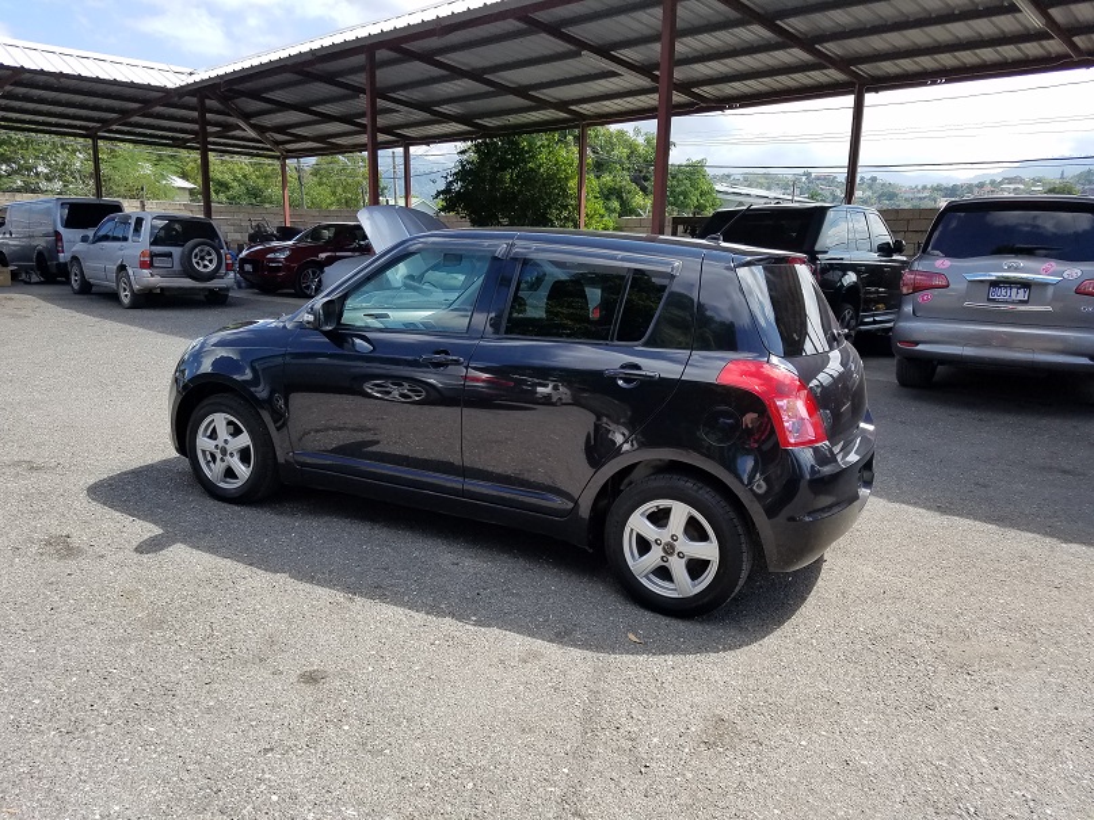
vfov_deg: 53.1
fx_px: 822
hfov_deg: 67.3
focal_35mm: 26
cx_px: 547
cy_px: 410
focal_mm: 4.2
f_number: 1.7
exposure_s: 1/1656
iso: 50
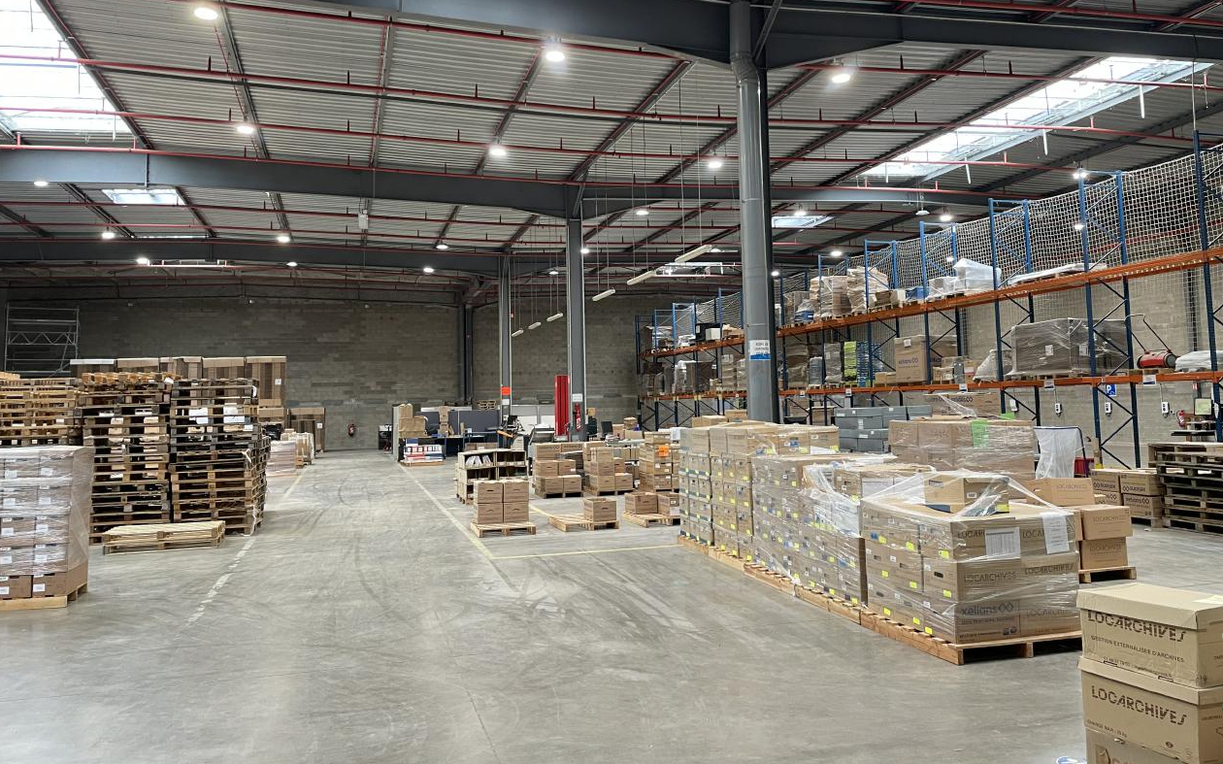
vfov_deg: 44.3
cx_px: 616
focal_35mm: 28
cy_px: 307
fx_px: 933
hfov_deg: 66.5
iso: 80
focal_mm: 4.2
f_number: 1.6
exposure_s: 1/50
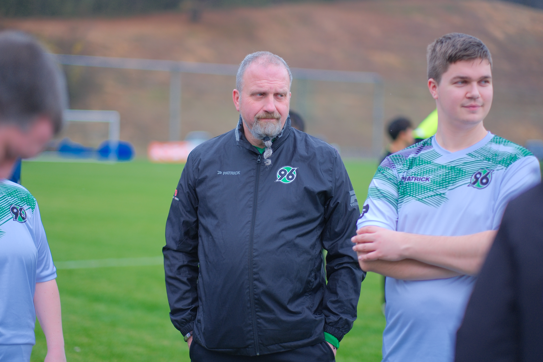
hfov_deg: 24.2
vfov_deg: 16.3
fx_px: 1267
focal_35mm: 84
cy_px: 181
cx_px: 272
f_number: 1.2
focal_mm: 56
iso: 320
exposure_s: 1/1600
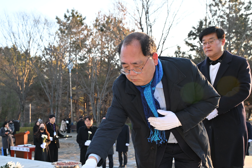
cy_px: 112
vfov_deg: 29.8
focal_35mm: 45
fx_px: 313
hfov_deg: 43.6
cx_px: 98
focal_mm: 30.5
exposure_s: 1/250
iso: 640
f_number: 6.3
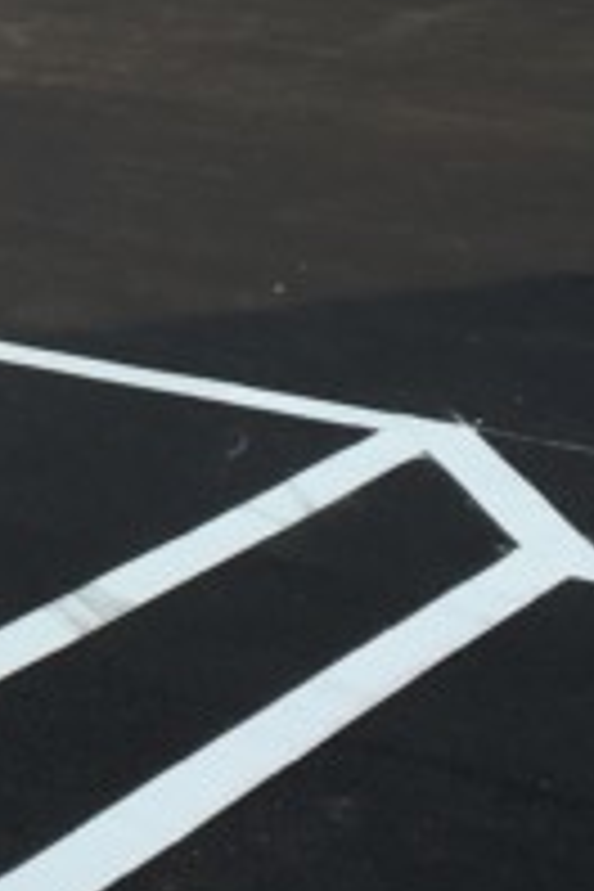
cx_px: -198
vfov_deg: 16.6
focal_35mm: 122
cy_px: 144
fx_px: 3019
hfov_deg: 10.9
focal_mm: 4.15
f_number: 2.2
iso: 25
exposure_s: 1/1241
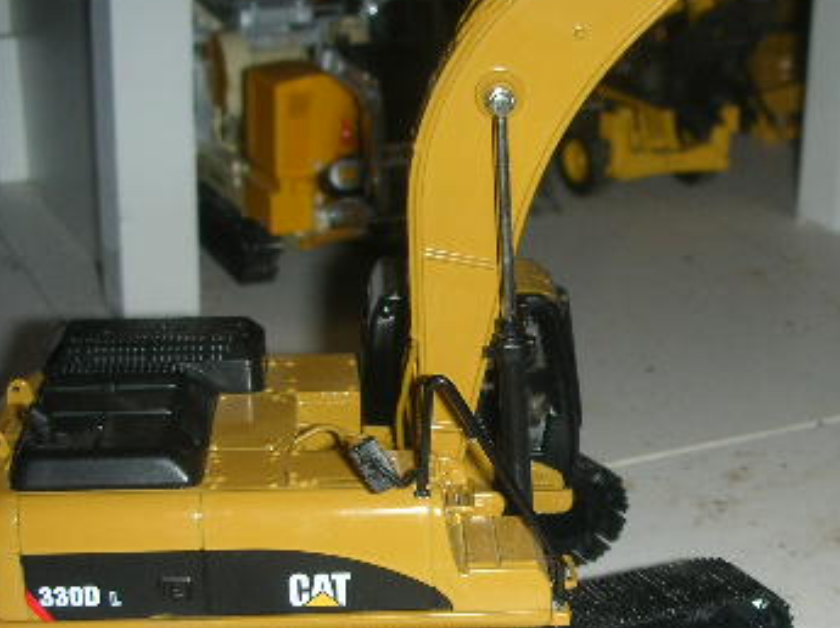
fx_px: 1576
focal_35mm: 65
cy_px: 470
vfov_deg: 22.3
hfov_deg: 29.5
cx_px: 611
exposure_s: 1/60.1
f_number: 3
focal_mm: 5.8
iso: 50
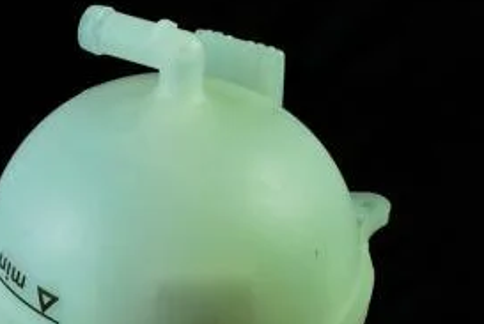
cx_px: 140
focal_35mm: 81
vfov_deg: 16.8
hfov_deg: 24.8
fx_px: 1091
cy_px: 260
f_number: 13
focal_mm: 32
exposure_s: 1/30
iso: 250
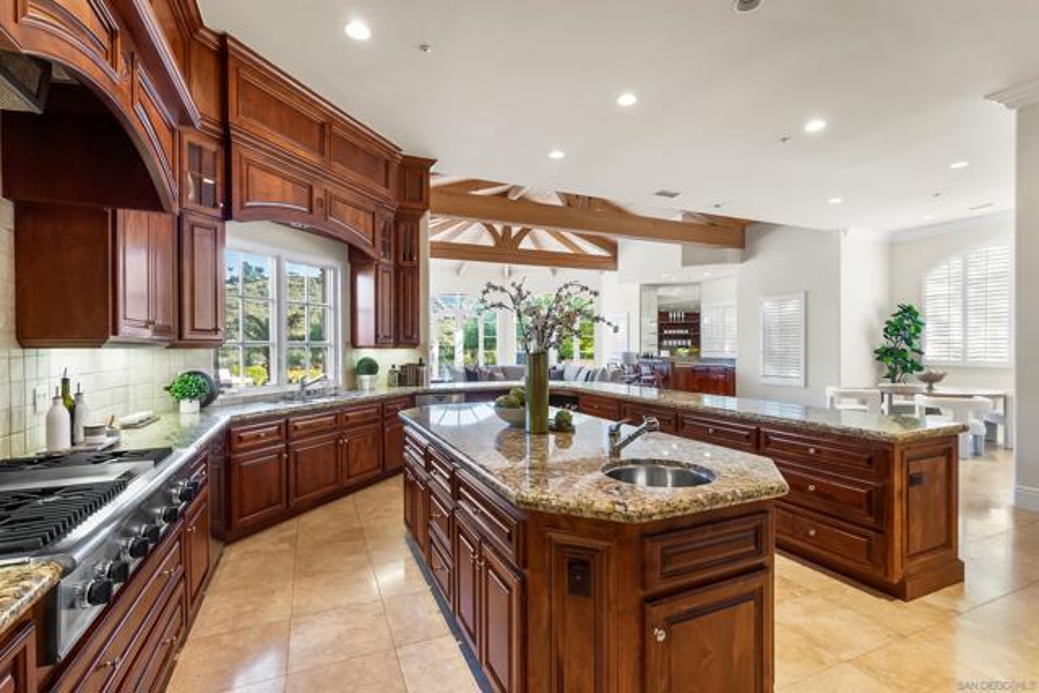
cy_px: 346
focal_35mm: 16
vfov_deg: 73.8
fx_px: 462
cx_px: 520
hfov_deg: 96.7
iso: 640
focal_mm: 16
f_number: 11
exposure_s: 1/1.67
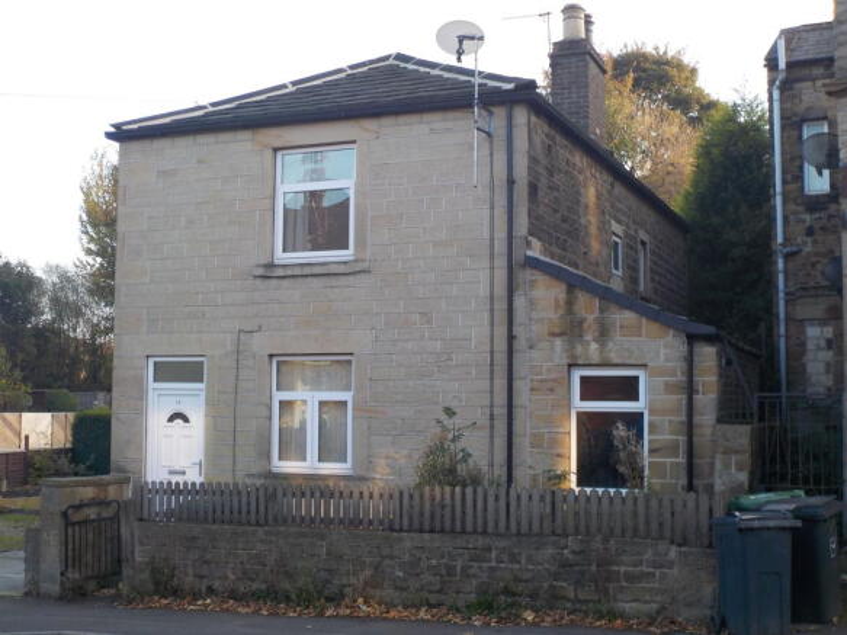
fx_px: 1150
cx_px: 424
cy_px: 318
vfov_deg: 30.9
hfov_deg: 40.4
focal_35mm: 47
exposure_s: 1/100
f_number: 4.2
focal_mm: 6.4
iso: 125
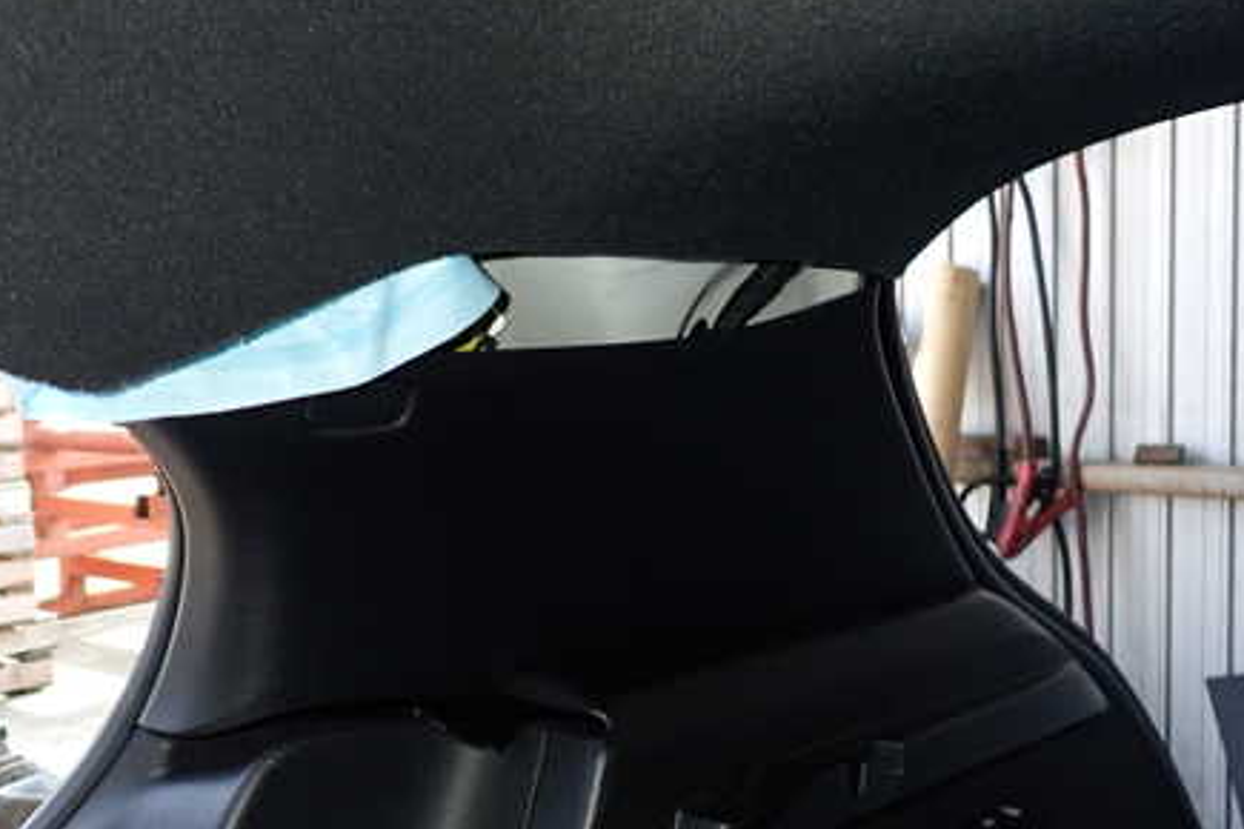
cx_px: 480
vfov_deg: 31.2
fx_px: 1486
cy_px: 446
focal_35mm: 43
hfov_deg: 45.1
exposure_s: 1/30
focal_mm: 5.4
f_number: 6.3
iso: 250
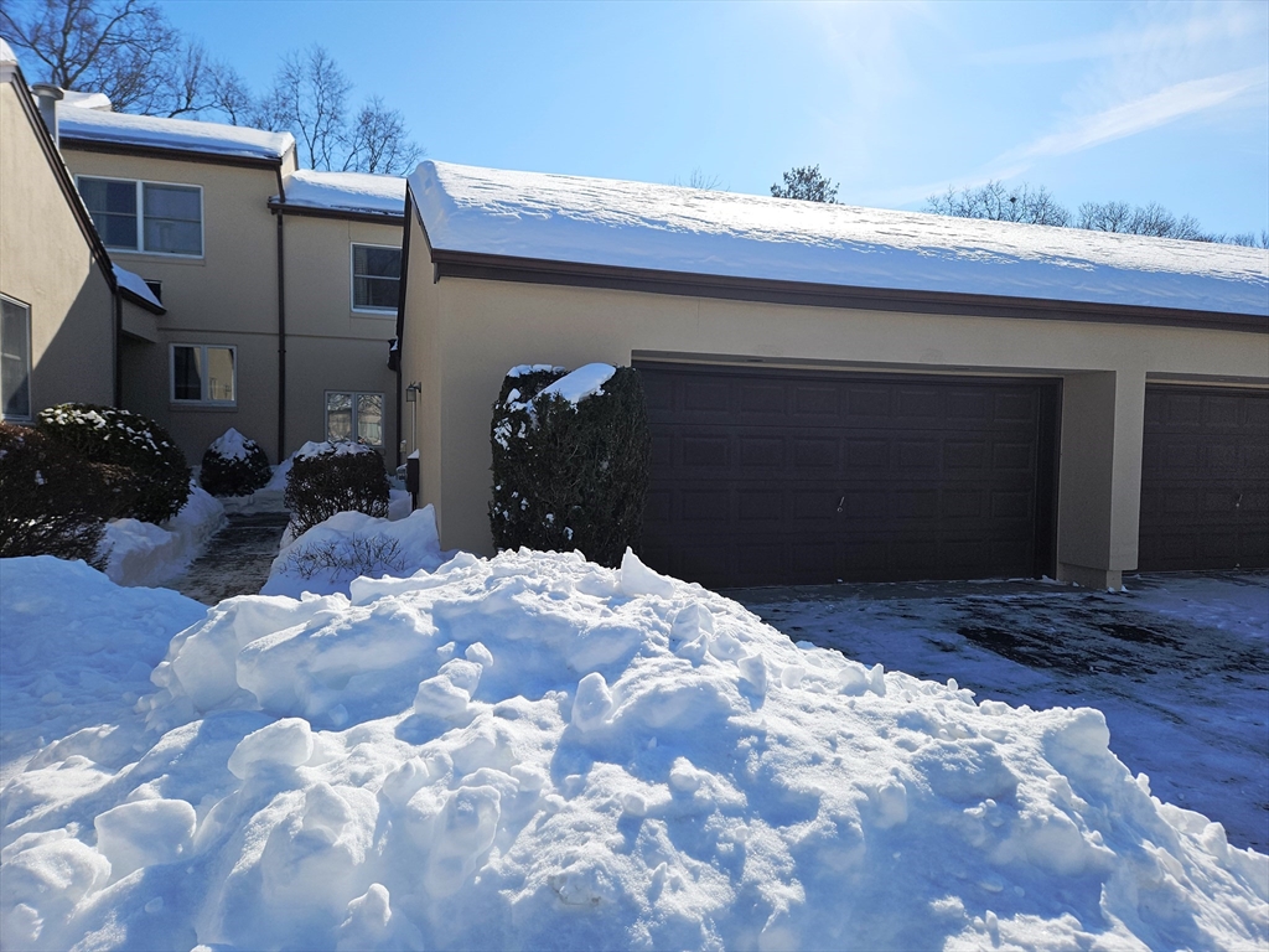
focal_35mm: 23
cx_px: 634
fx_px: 843
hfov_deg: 73.9
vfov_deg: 58.9
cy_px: 476
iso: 25
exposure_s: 1/2921
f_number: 1.8
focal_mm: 5.4
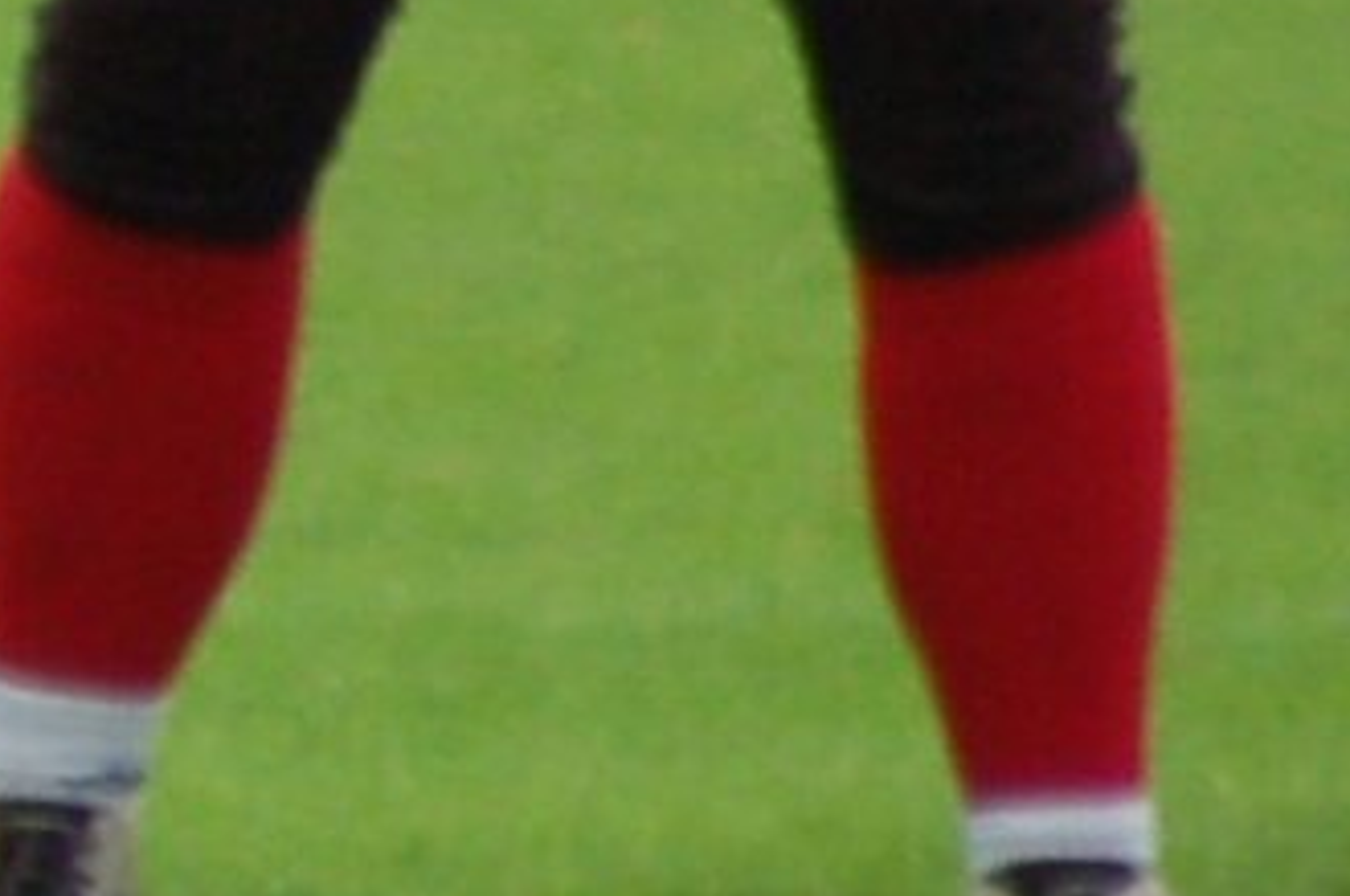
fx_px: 112184
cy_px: -143
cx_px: -2430
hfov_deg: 0.7
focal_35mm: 2996
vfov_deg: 0.5
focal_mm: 300
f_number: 5.6
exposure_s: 1/500
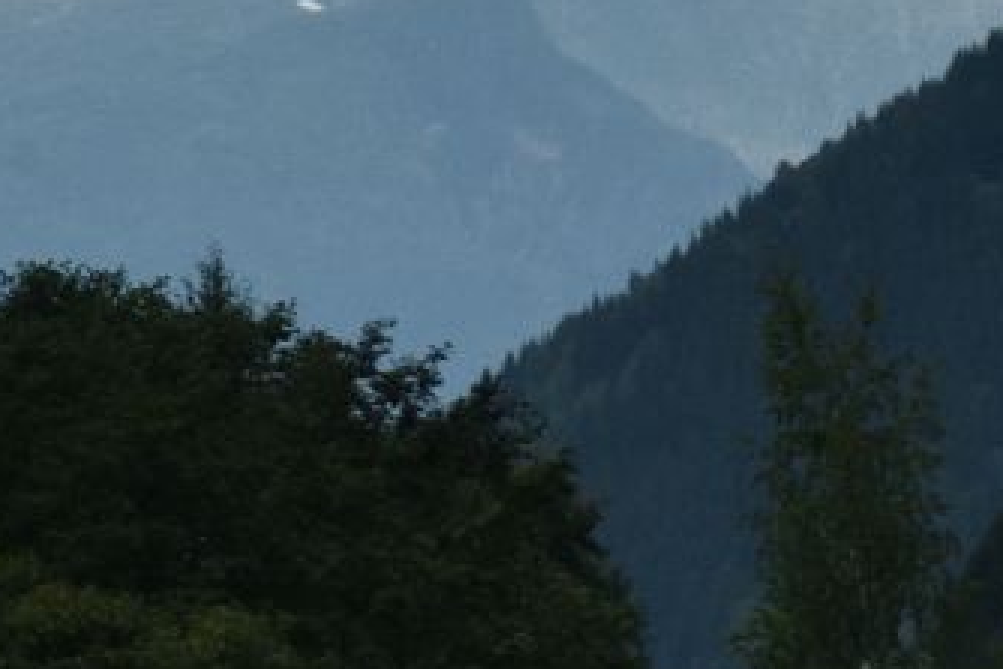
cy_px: 308
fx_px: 19148
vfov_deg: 2.0
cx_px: -1264
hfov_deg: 3.0
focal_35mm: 687
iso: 1250
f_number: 11
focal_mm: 112
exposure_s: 1/1000
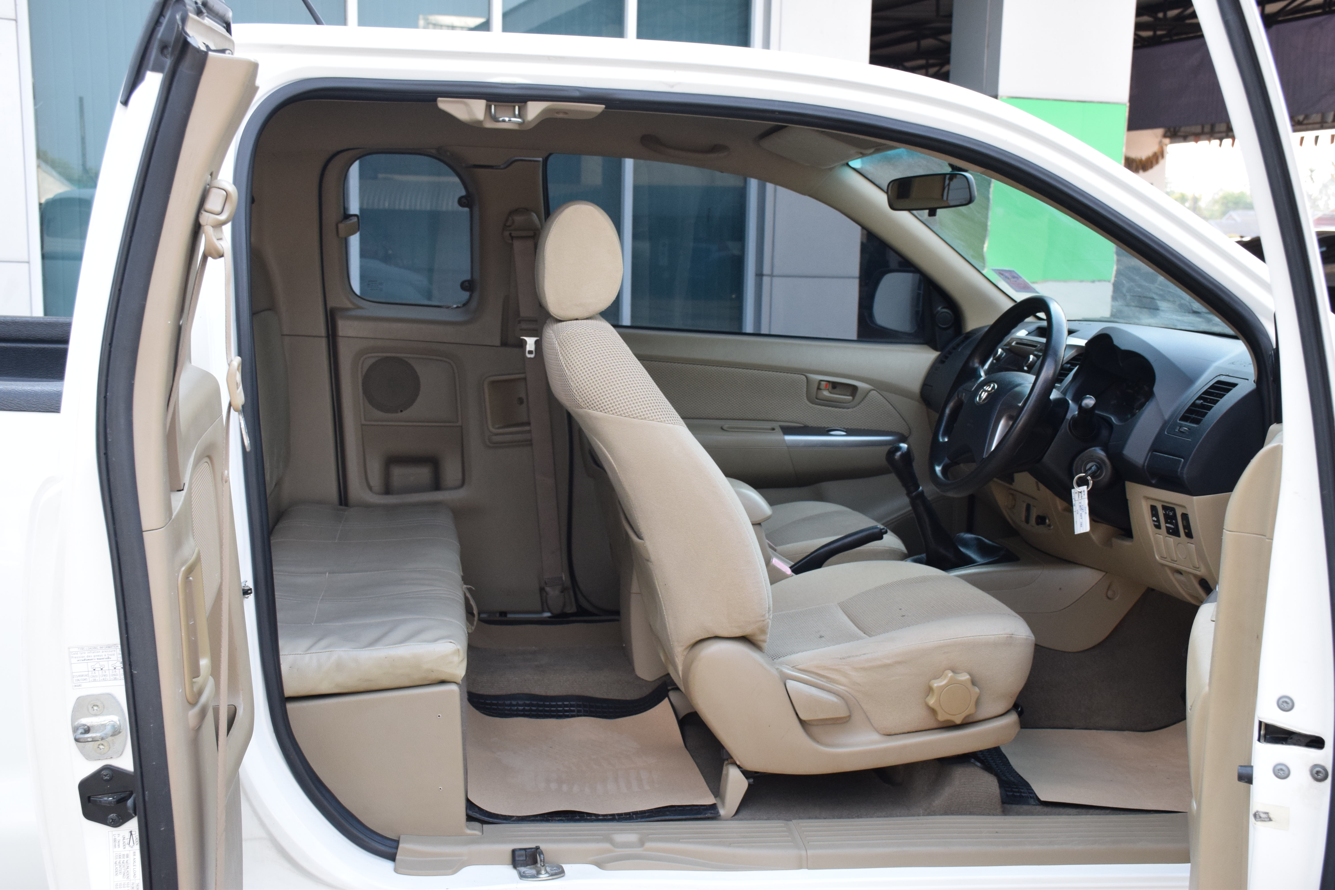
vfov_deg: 29.9
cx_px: 668
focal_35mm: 45
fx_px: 1669
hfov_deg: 43.6
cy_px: 445
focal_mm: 30
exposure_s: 1/320
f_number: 9
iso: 1000
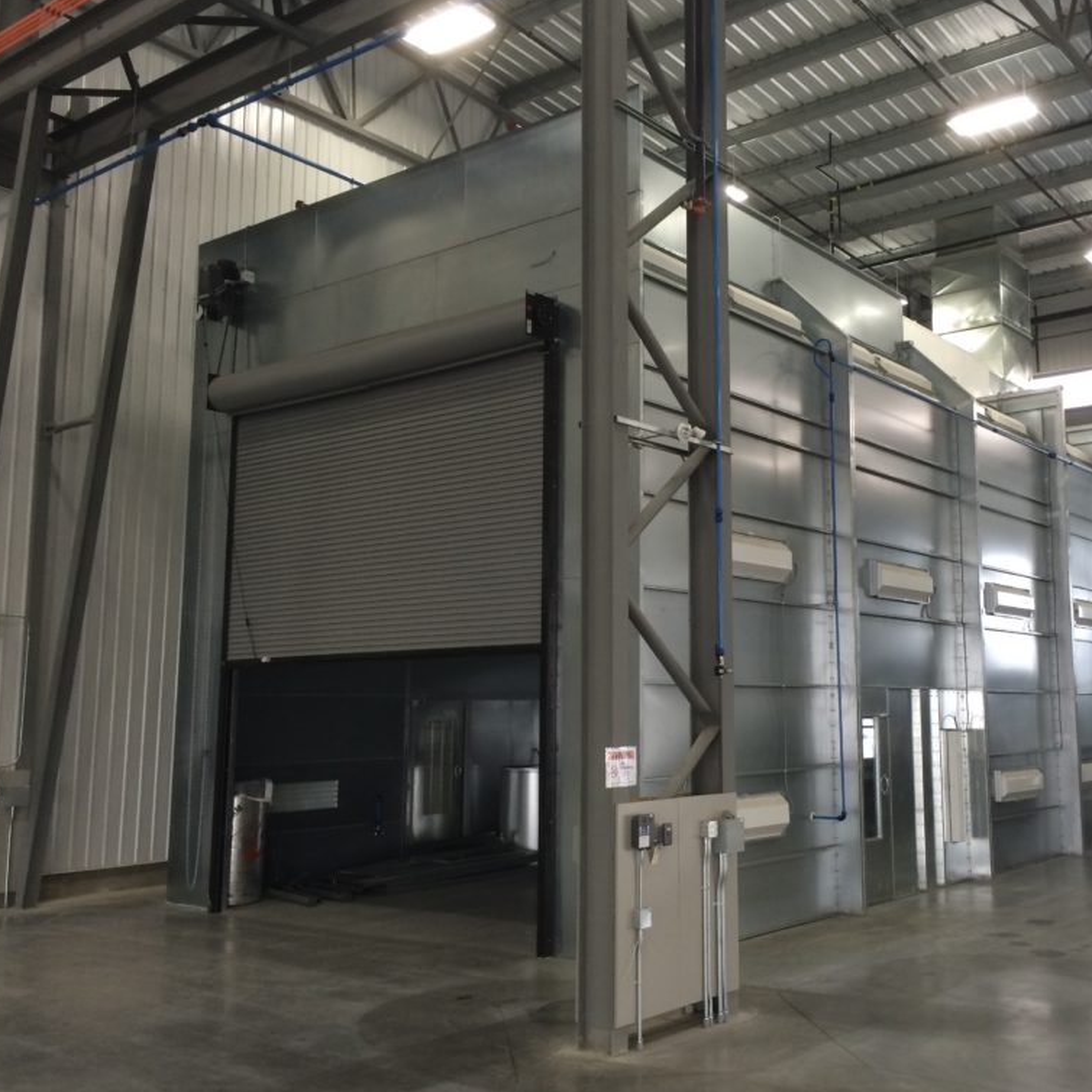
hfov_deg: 45.6
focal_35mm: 36
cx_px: 700
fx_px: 1285
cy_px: 547
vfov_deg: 46.0
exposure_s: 1/30
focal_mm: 4.12
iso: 40
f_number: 2.2
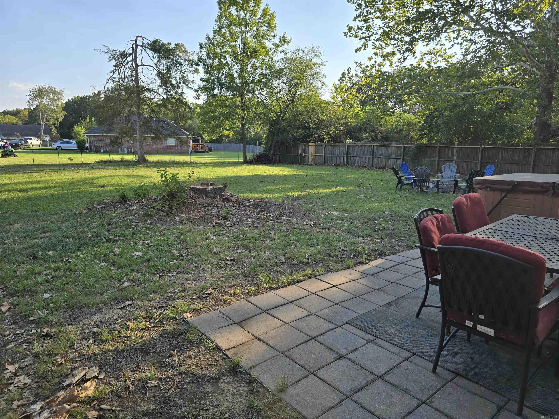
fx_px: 371
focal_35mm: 23
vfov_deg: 58.9
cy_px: 210
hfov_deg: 73.9
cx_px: 280
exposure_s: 1/445
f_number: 1.7
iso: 12
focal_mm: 6.3
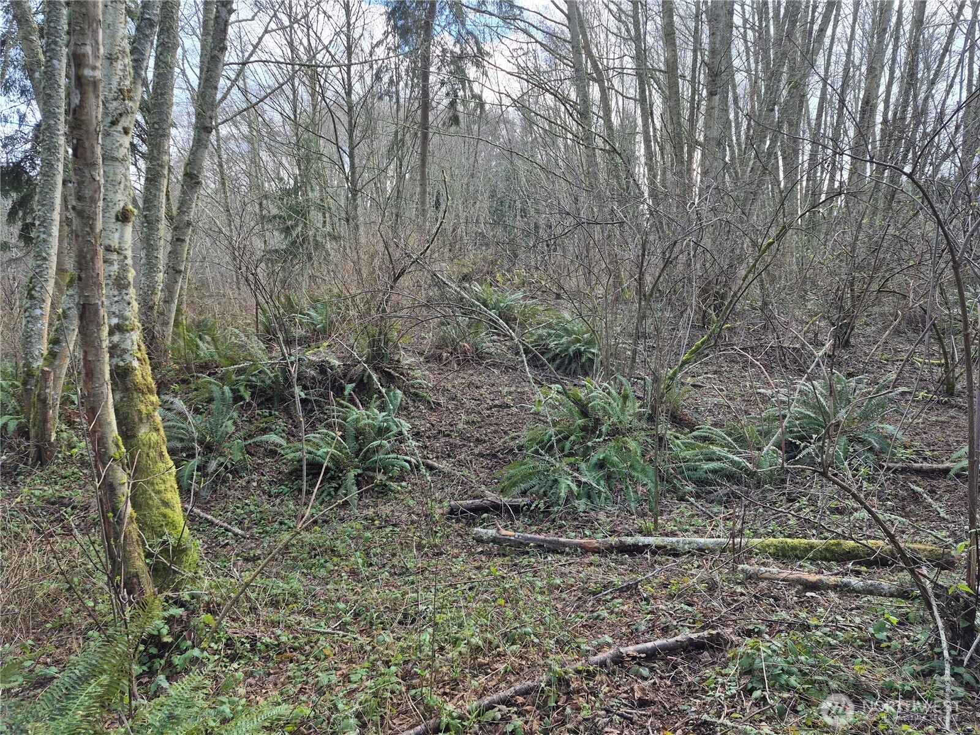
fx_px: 651
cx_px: 490
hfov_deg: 73.9
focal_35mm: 23
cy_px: 368
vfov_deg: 58.9
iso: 25
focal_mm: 5.4
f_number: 1.8
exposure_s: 1/180
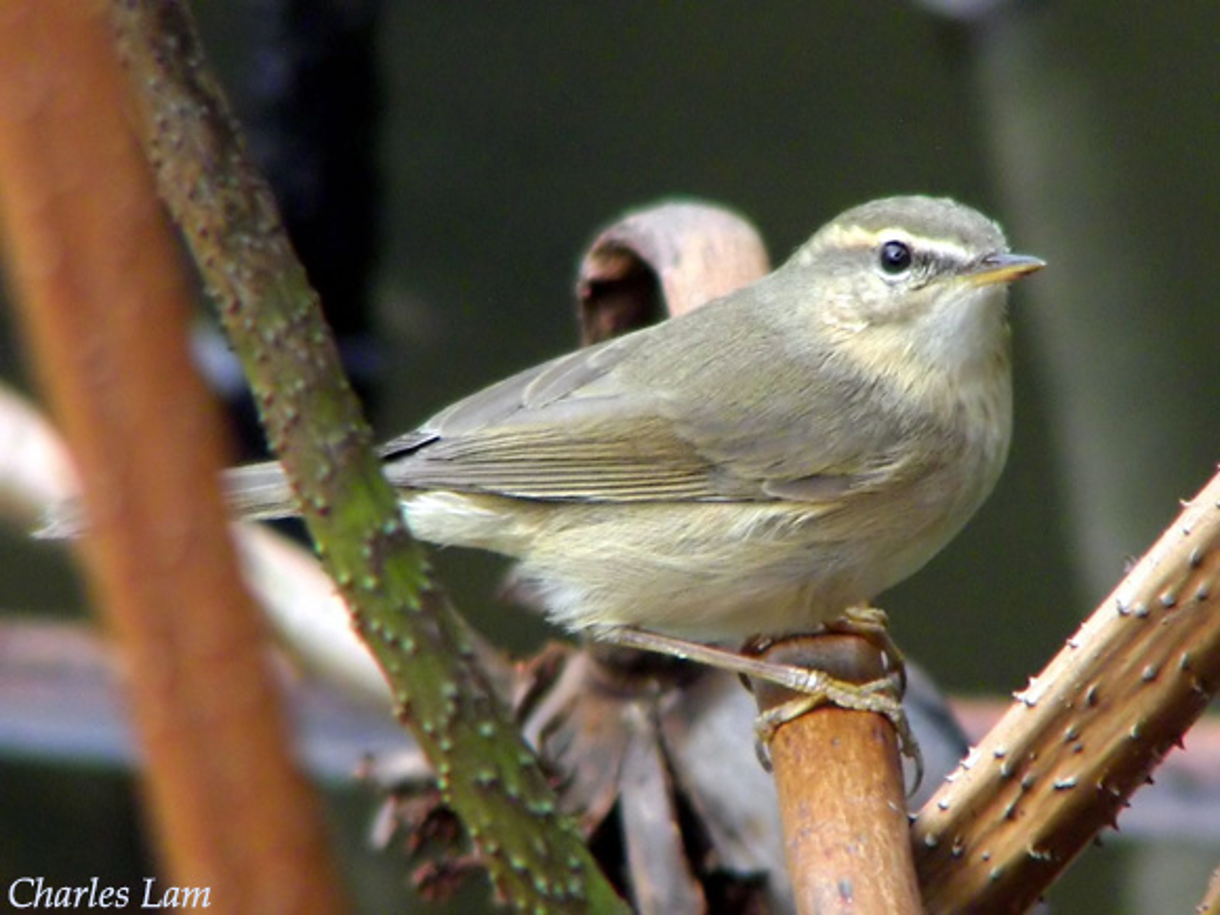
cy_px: 458
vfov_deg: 3.4
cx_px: 610
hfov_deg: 4.6
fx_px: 15225
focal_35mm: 432
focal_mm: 72
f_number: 3.7
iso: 200
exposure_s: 1/500
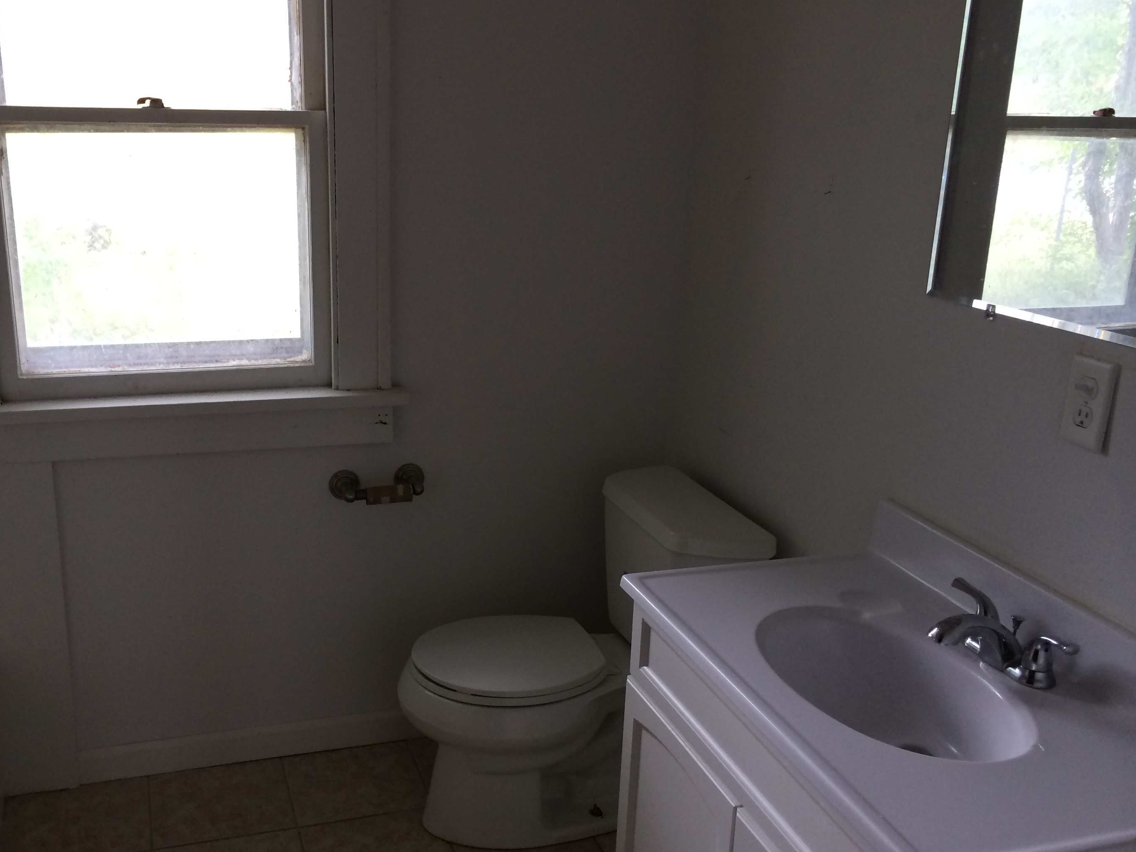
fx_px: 1181
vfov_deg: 39.6
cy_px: 451
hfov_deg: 51.0
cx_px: 459
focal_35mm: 36
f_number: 2.2
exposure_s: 1/30
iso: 40
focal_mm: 4.12
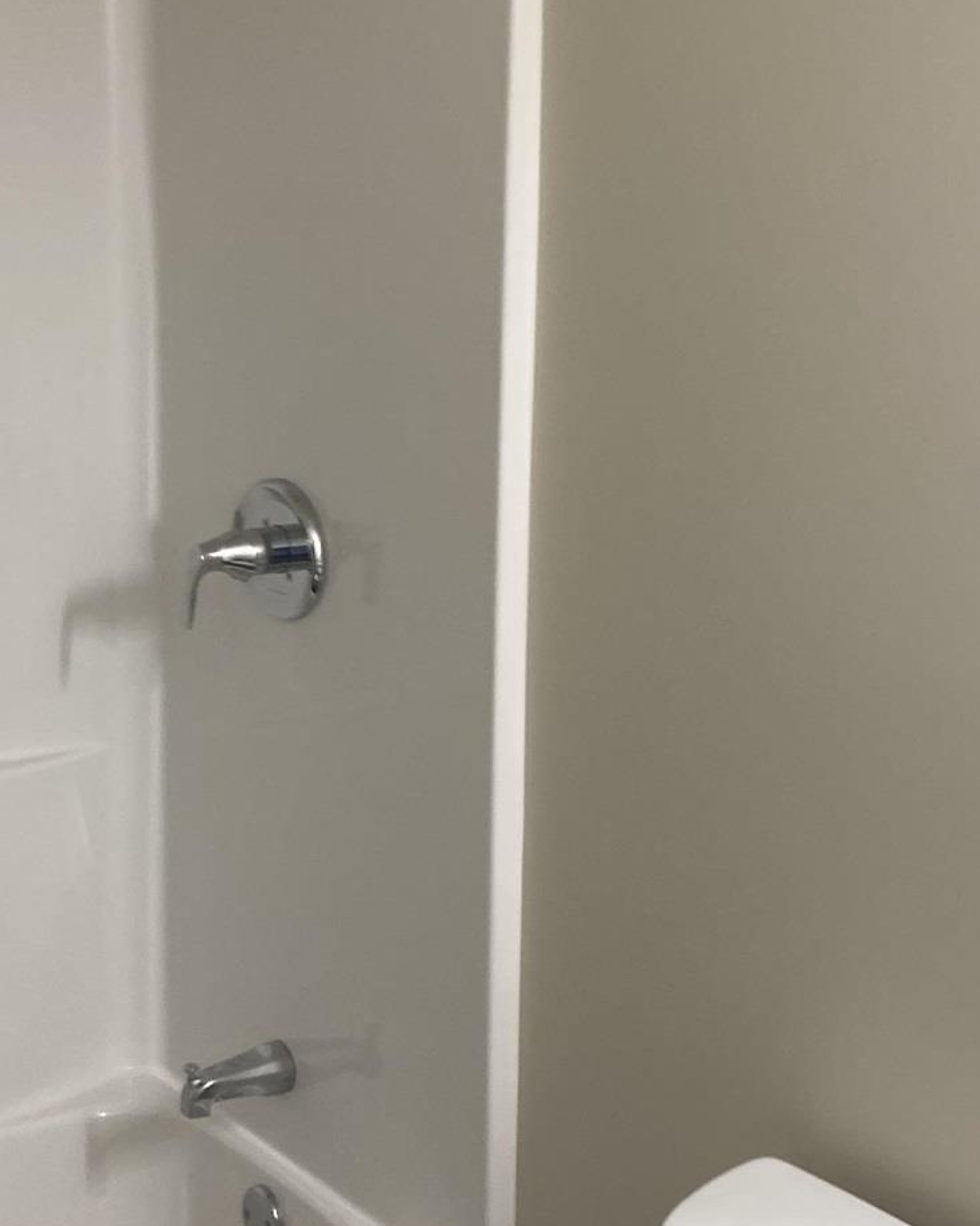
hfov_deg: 21.8
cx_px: 170
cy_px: 552
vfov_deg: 27.5
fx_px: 2502
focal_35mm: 69
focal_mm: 3.99
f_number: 1.8
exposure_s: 1/60
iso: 80
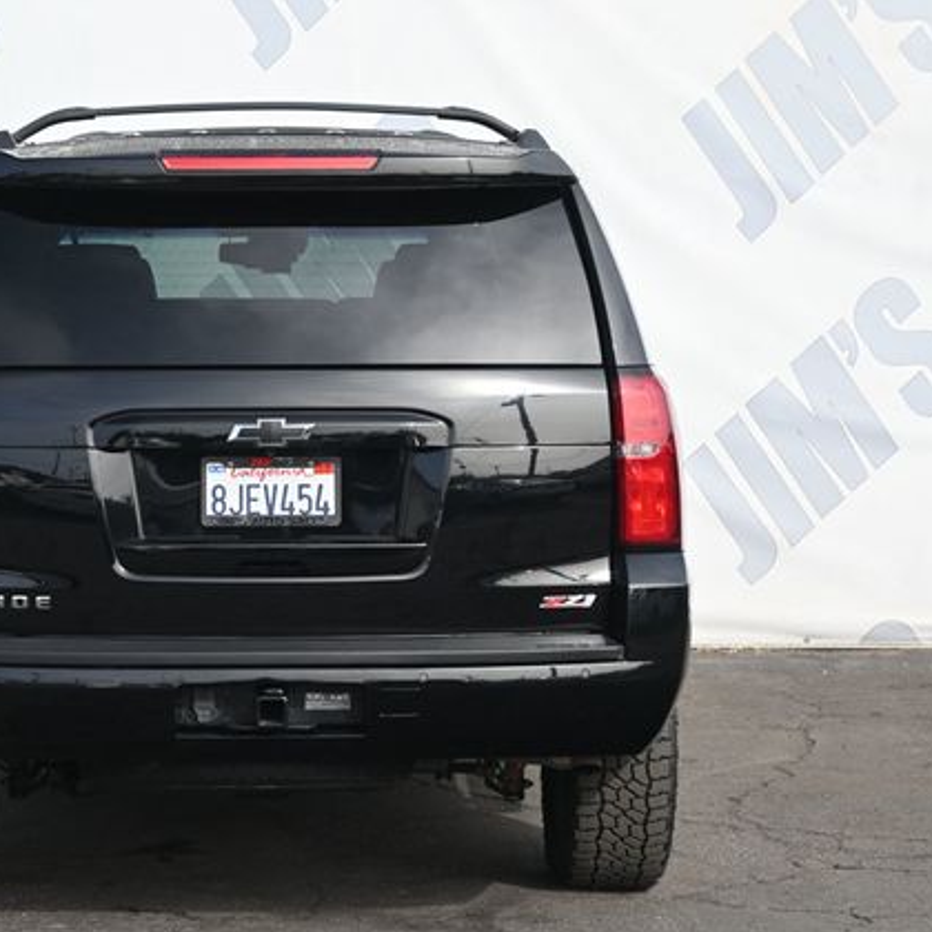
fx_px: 2955
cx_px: 271
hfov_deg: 17.9
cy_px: 468
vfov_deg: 17.9
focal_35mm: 97
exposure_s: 1/250
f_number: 6.3
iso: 160
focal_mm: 50
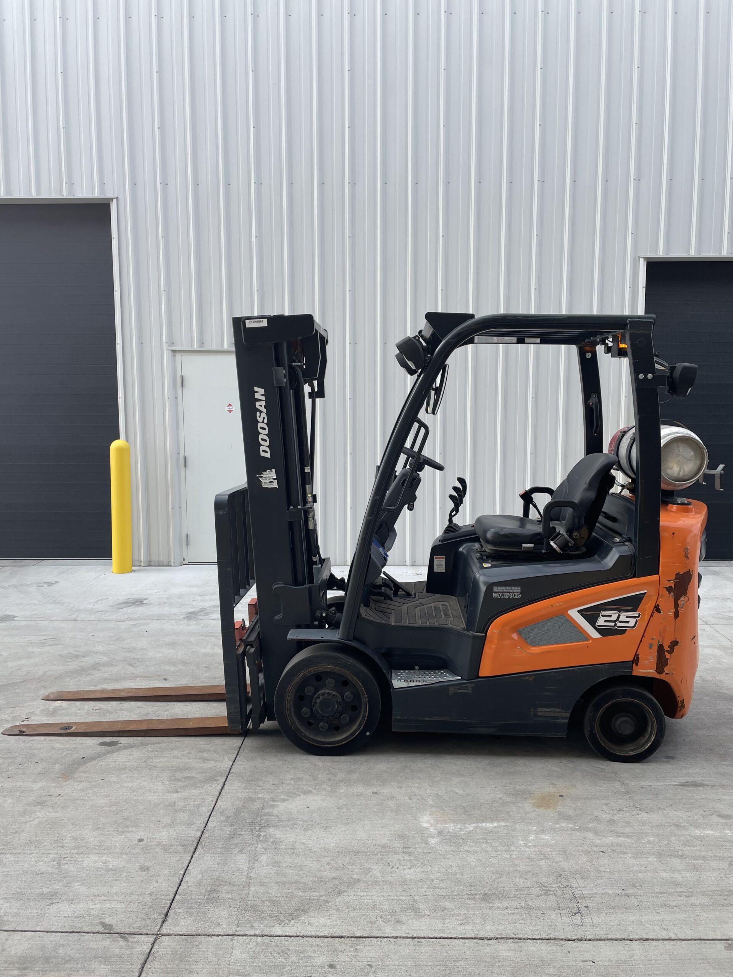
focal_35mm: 26
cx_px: 366
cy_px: 488
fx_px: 734
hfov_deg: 53.1
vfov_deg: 67.3
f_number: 1.6
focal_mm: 4.2
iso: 32
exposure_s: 1/888
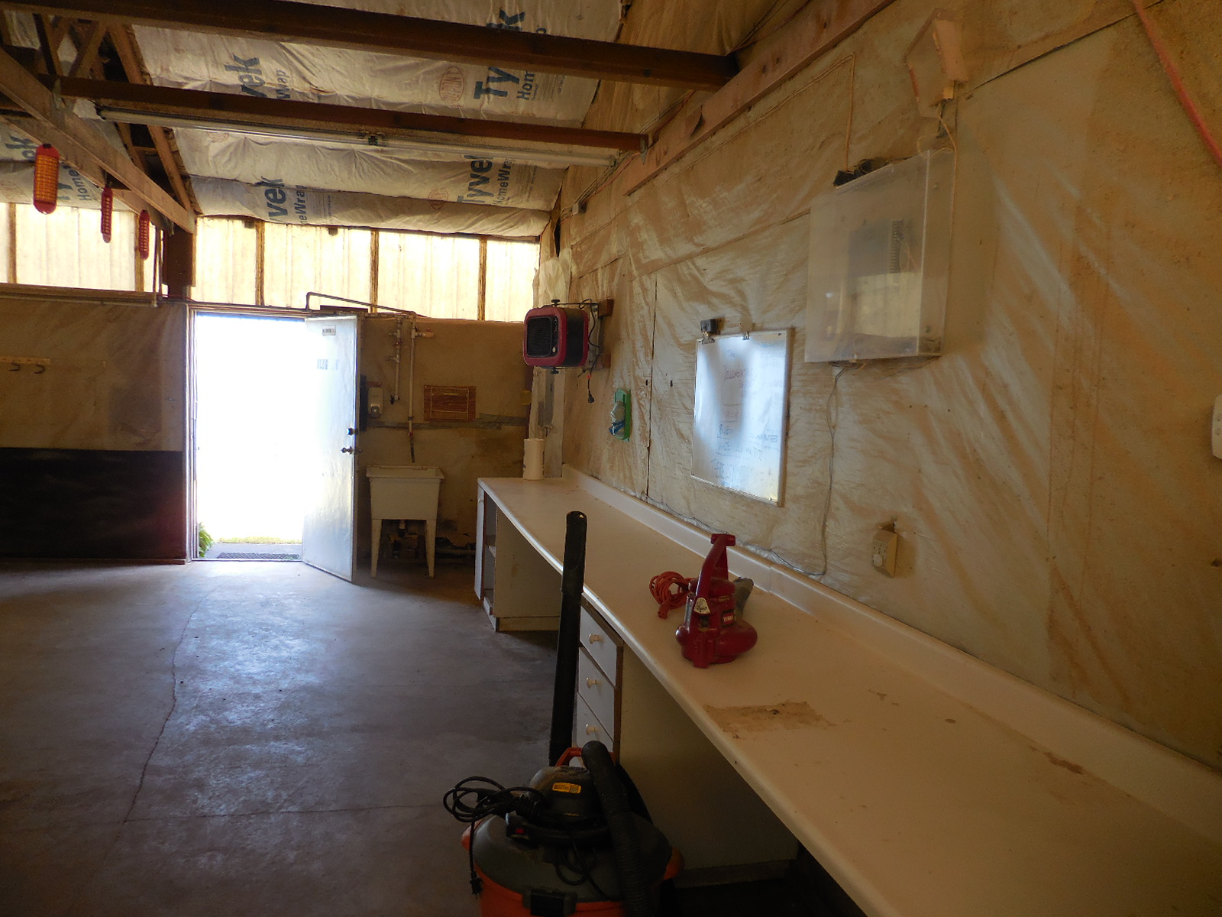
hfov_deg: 69.4
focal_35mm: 25
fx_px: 883
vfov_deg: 54.9
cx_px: 611
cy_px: 458
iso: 125
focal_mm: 4.5
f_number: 3.3
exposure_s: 1/30
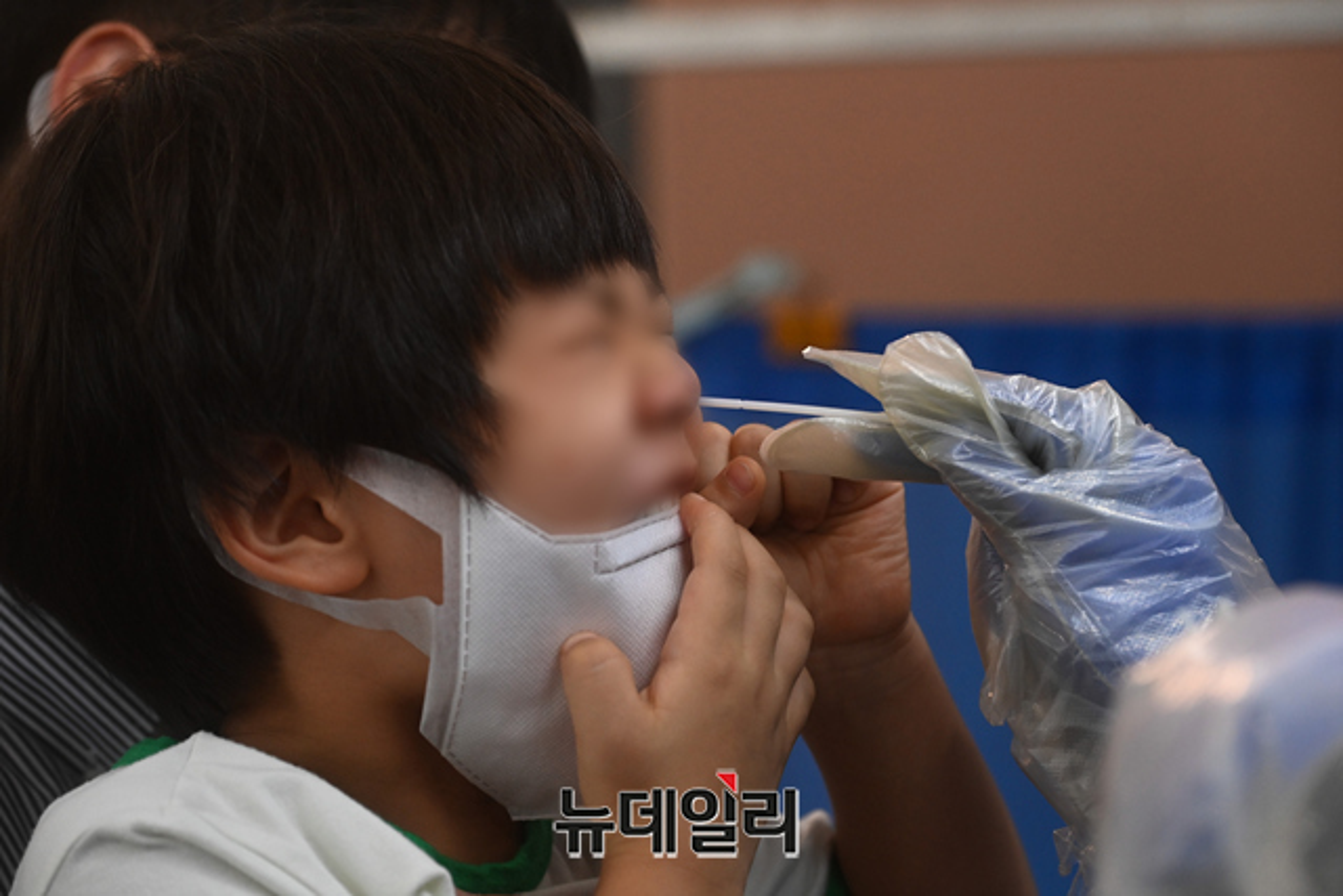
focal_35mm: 116
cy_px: 448
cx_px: 672
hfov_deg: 17.6
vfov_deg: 11.8
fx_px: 4328
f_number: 3.5
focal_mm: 116
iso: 3200
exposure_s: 1/320
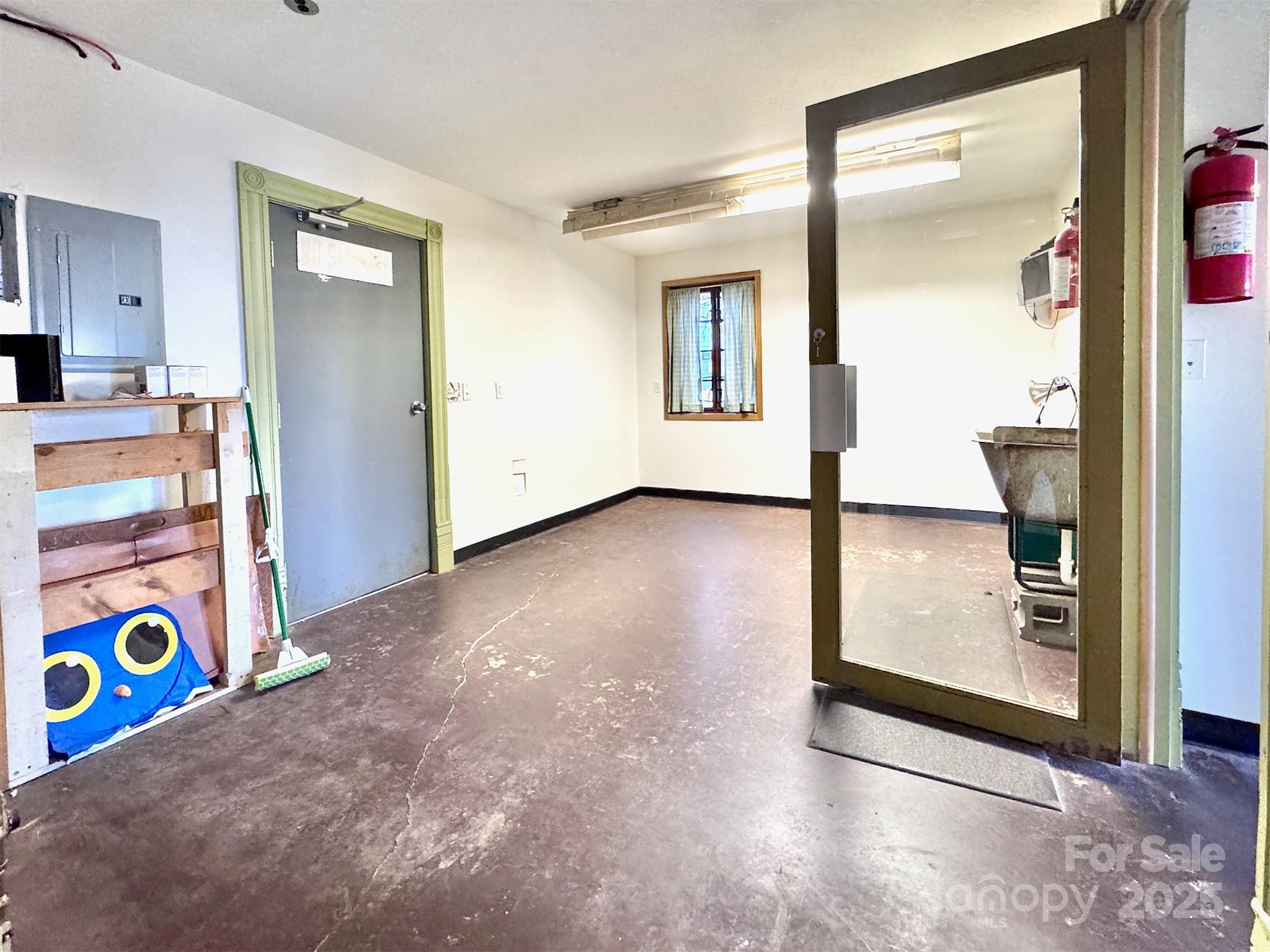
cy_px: 476
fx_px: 514
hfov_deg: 102.1
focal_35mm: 14
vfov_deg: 85.7
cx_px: 635
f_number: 2.2
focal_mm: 2.22
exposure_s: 1/60
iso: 400
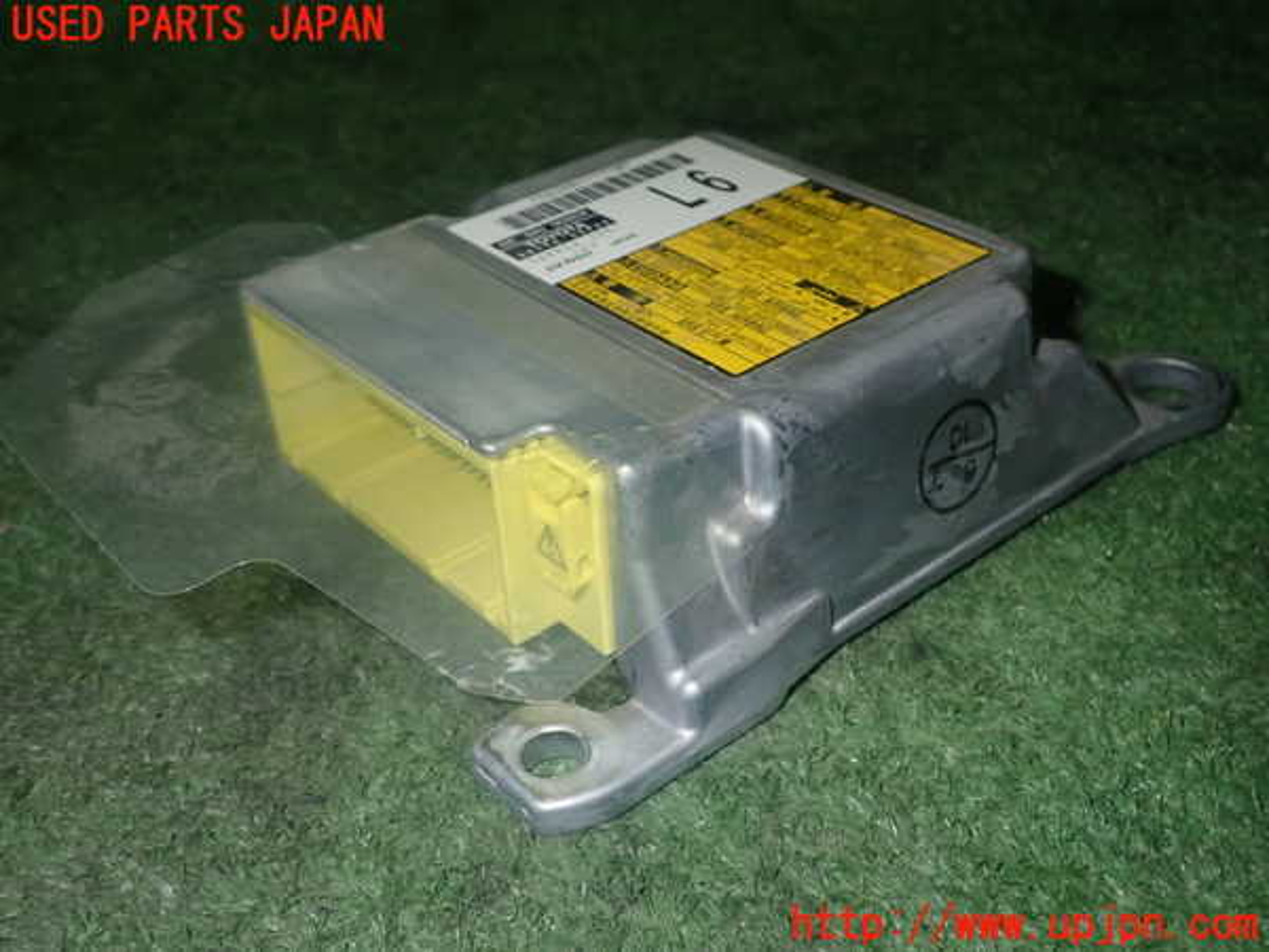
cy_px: 476
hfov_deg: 45.8
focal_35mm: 41
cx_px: 634
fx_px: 1503
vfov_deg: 35.1
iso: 400
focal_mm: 7.31
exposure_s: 1/40
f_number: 8
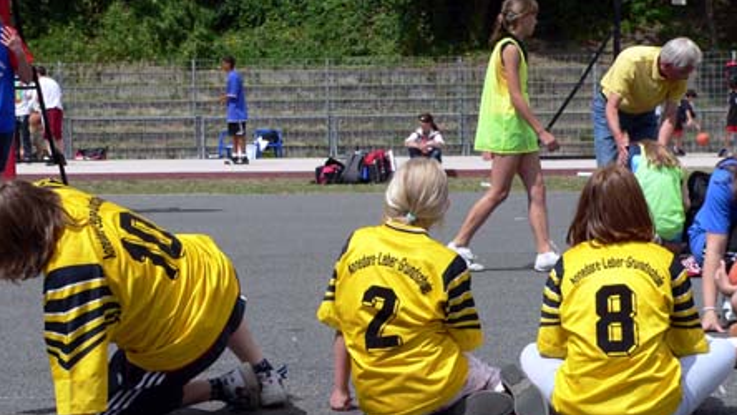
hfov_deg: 25.3
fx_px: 1642
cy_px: 241
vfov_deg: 14.4
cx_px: 370
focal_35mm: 84
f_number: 4.6
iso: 80
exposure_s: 1/1000
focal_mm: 12.7
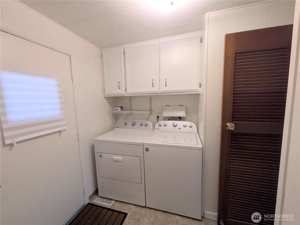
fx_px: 121
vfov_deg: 85.7
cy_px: 112
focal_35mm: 14
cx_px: 150
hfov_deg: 102.1
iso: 267
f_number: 2.2
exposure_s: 1/120
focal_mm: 1.83
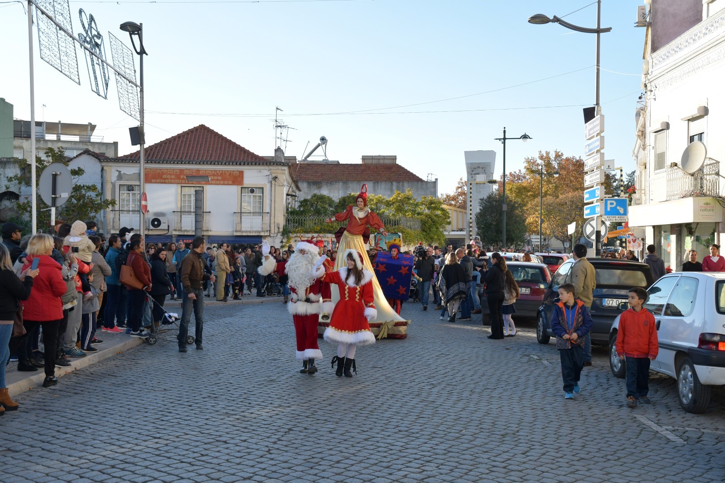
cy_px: 242
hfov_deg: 46.4
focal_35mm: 42
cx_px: 362
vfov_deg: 31.9
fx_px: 846
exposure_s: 1/1000
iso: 500
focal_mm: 28
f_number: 5.6
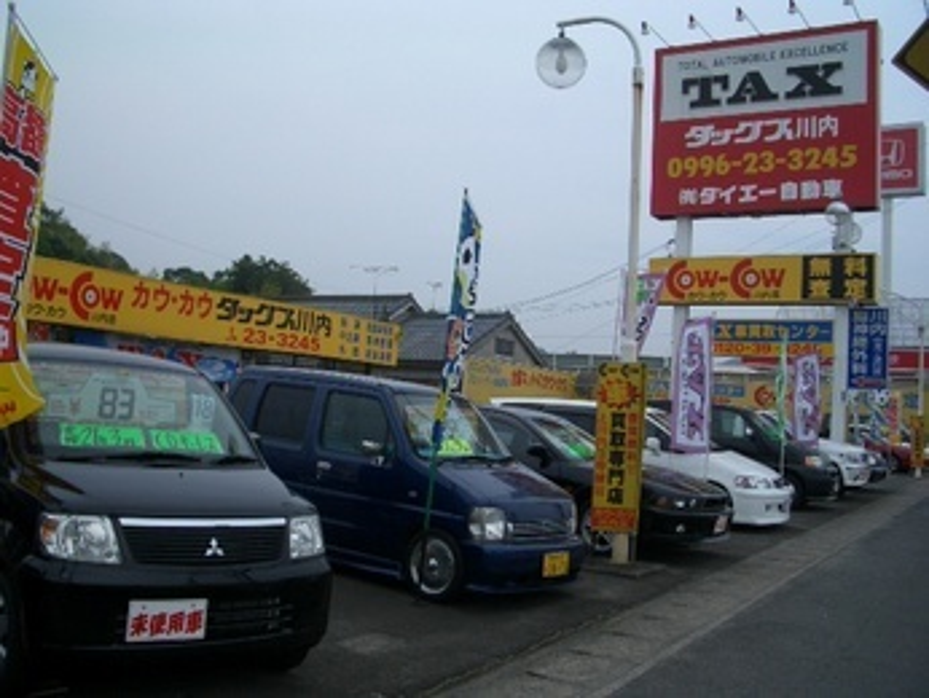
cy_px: 349
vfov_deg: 40.7
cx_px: 464
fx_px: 940
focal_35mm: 35
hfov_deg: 52.6
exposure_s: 1/500
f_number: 4.3
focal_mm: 5.8
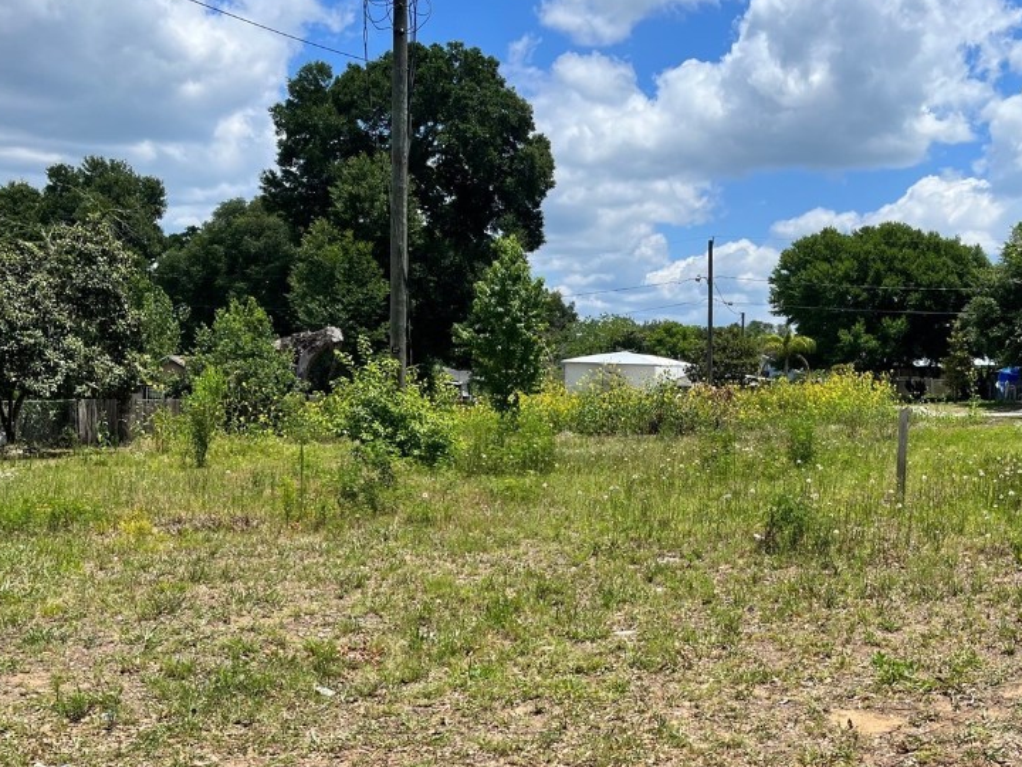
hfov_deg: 49.4
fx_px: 1092
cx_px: 663
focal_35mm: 37
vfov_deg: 38.5
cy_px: 459
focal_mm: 5.1
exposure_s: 1/3745
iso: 50
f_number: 1.6
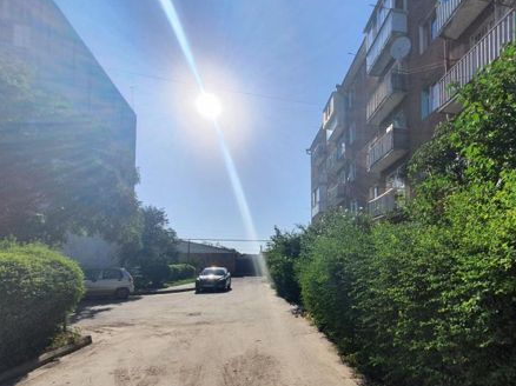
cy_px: 253
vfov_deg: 67.0
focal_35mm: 19
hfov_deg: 83.3
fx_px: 283
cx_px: 318
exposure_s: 1/2544
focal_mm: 1.8
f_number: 2.2
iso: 50
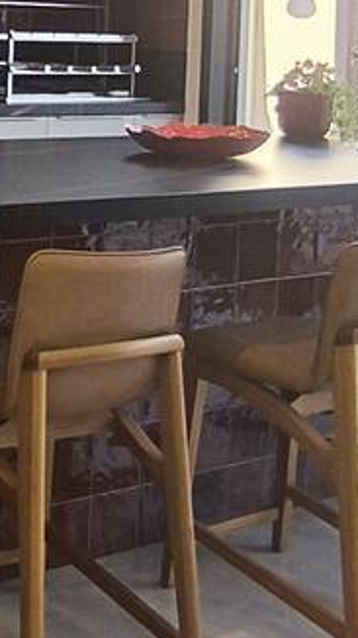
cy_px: -8
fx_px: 1301
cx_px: -178
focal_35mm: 77
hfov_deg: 14.6
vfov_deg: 26.0
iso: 80
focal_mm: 1.65
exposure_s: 1/120
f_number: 2.2
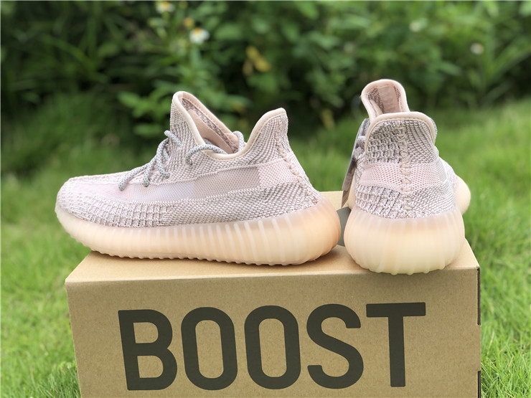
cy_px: 199
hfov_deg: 36.8
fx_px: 798
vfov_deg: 28.0
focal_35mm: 52
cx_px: 266
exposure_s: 1/640
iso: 16
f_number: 2.4
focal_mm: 6
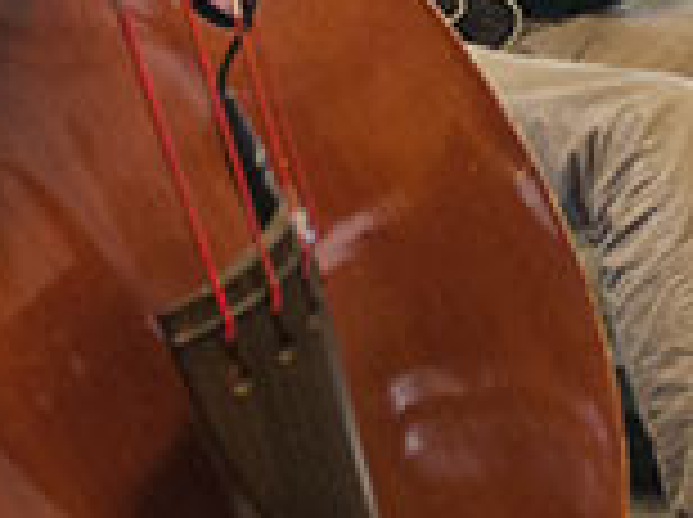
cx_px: 378
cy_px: -218
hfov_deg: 20.1
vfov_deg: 14.2
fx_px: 1959
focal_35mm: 98
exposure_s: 1/125
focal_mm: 18
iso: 800
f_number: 3.5
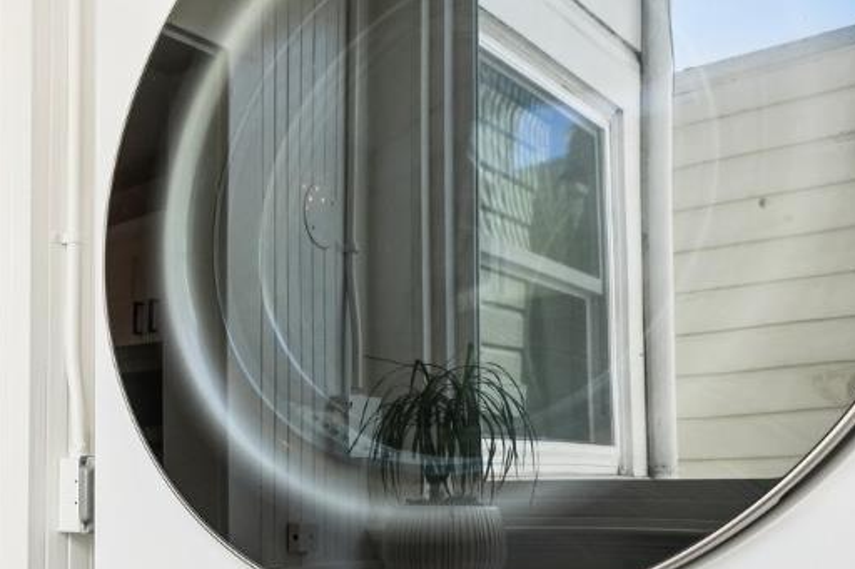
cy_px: 485
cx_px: 18
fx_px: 973
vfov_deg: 31.4
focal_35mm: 41
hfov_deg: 41.8
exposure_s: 1/80
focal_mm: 14
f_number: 8
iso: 640
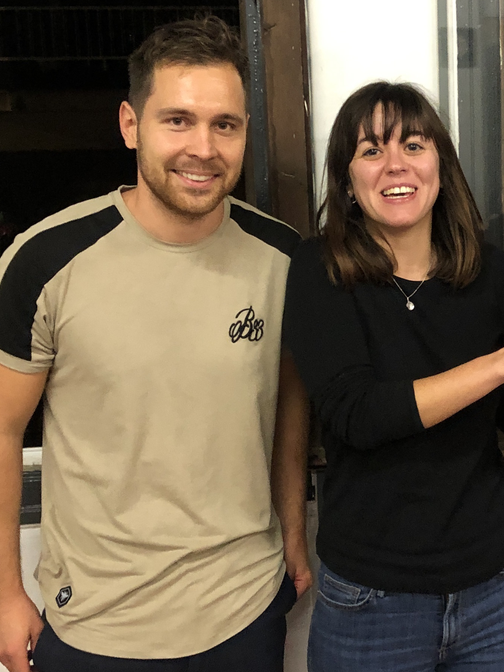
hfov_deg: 22.6
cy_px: 337
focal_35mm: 63
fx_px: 1223
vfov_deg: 30.7
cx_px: 475
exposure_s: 1/6
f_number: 1.8
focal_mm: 3.99
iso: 80
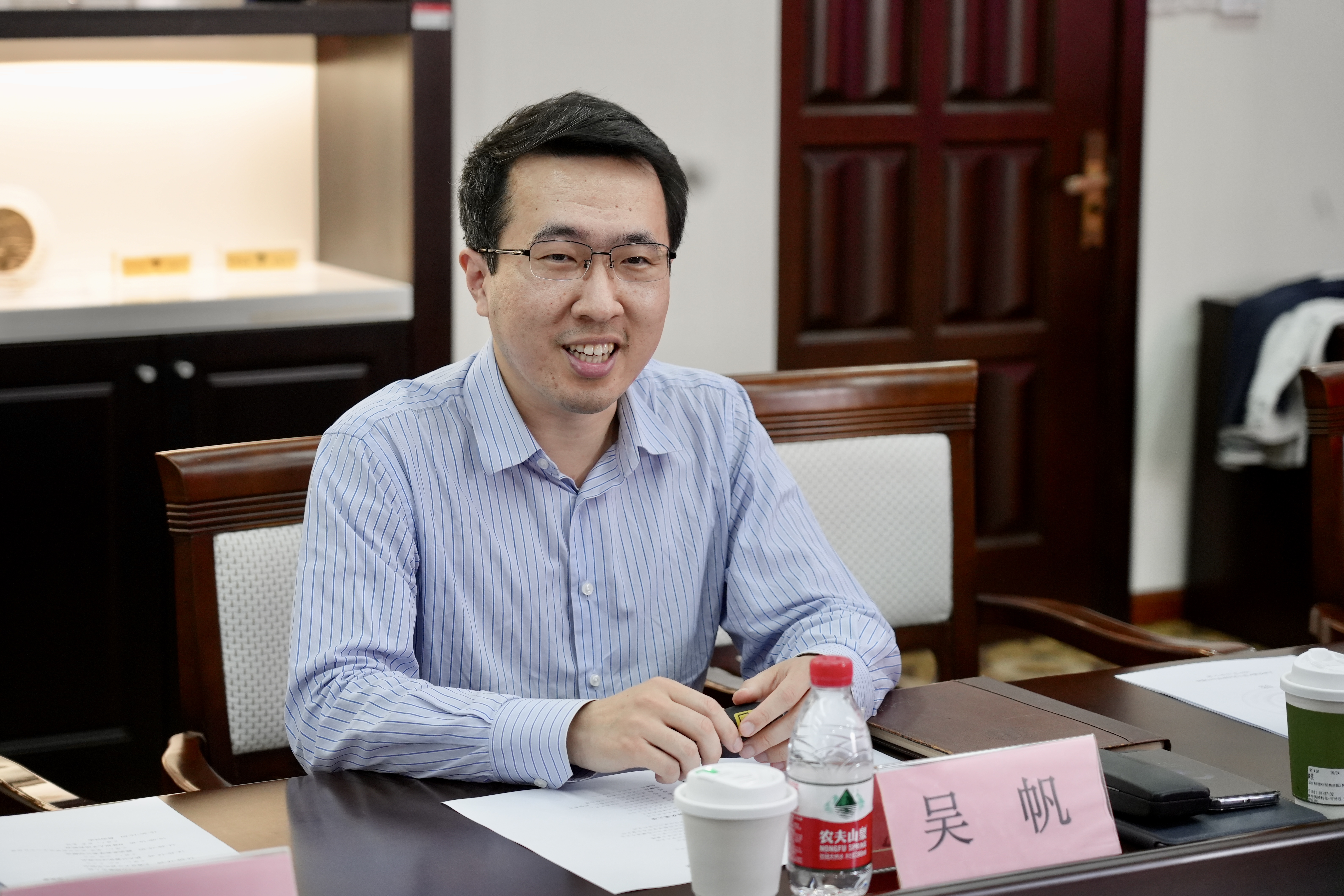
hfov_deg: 26.0
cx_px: 672
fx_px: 2912
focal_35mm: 78
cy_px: 448
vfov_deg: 17.5
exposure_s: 1/160
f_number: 4
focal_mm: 78
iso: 2000
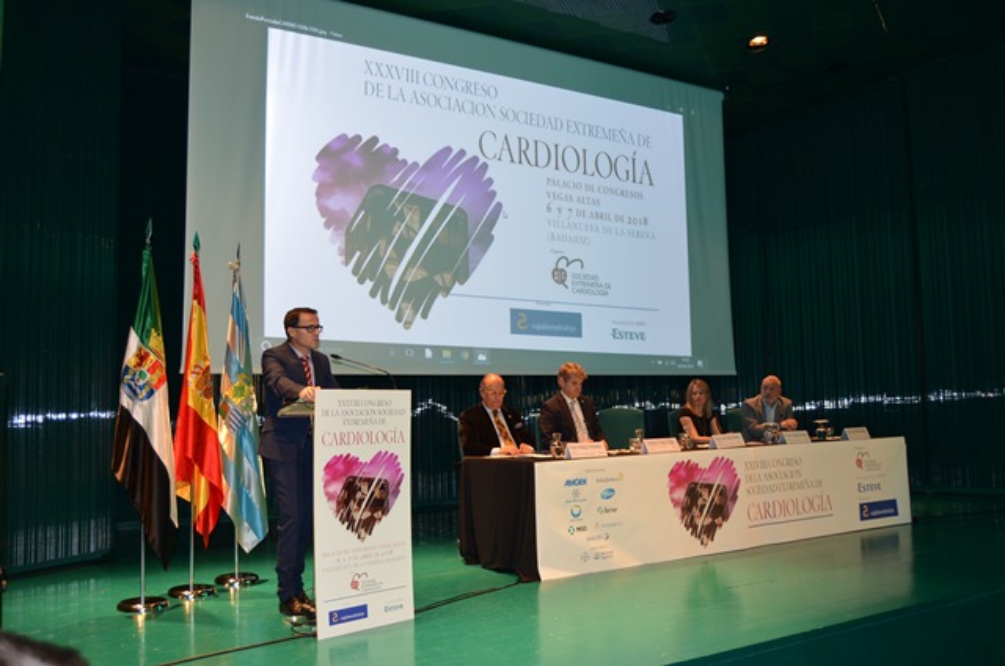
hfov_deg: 57.3
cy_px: 333
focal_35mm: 33
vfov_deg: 39.8
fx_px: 919
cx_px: 502
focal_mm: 22
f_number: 3.5
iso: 1000
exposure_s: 1/60
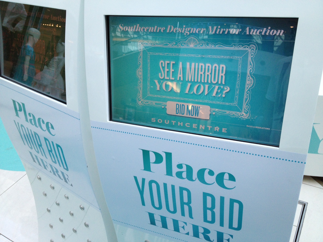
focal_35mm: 35
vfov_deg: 40.7
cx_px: 162
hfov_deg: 52.6
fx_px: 327
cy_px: 121
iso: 80
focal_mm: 4.28
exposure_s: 1/120
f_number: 2.4
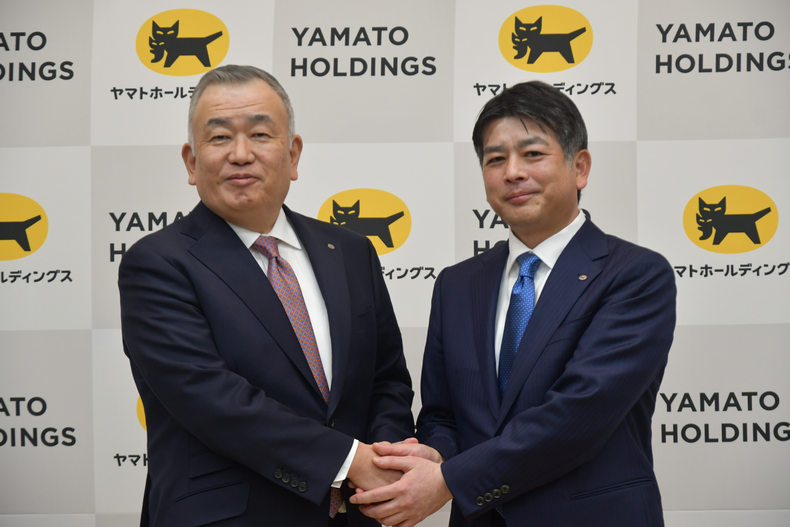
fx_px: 1909
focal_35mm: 87
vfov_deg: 15.7
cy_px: 264
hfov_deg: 23.4
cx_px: 395
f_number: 3.8
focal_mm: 58
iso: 1250
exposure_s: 1/200
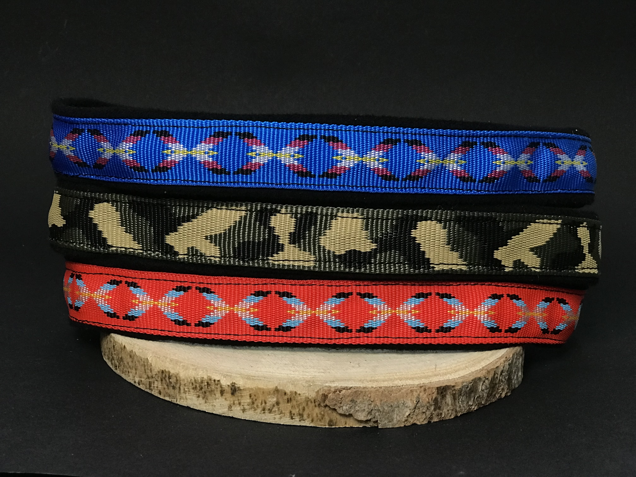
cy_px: 238
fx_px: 1047
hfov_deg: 33.8
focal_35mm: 57
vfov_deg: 25.7
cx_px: 318
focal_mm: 6.6
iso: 125
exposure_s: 1/50
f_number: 2.8
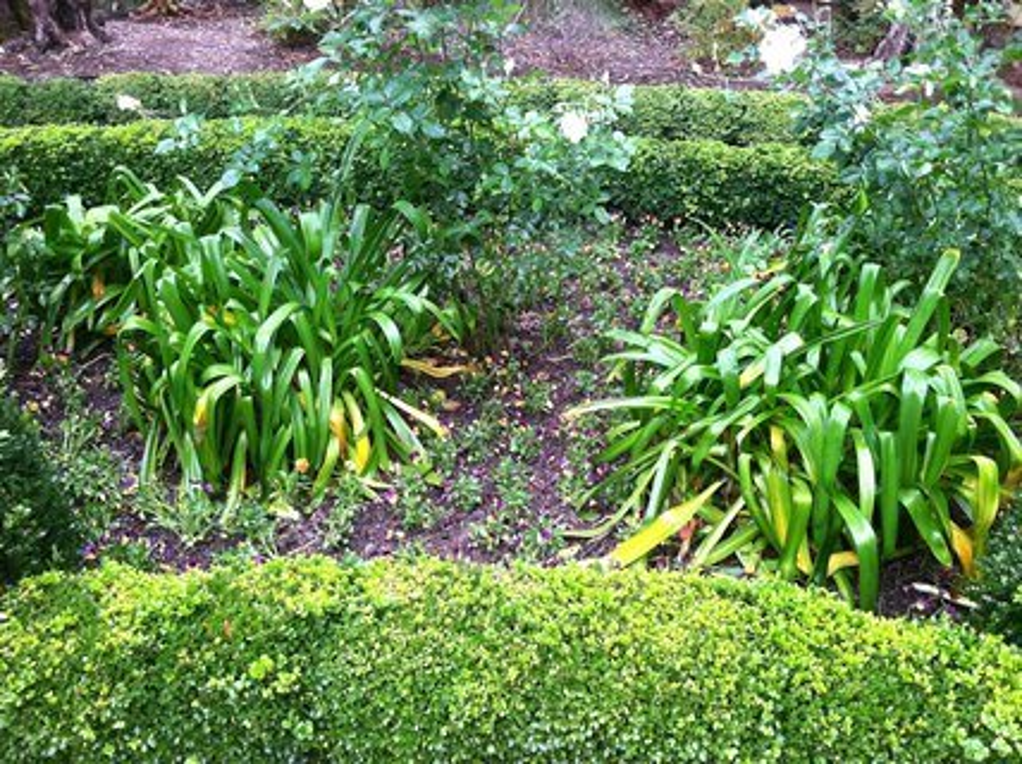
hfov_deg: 52.7
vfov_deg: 40.6
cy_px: 382
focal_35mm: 35
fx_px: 1032
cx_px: 511
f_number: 2.8
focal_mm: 3.85
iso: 100
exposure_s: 1/60
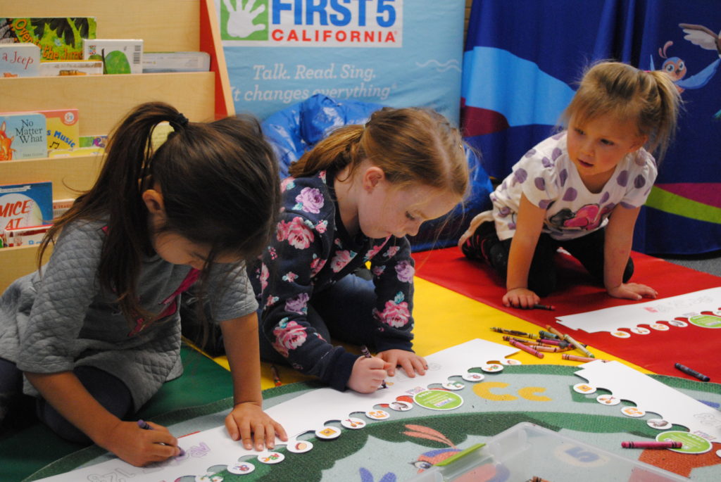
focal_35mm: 52
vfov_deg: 25.8
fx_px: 1052
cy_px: 241
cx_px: 360
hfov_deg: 37.8
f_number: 5
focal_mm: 35
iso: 1000
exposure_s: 1/30
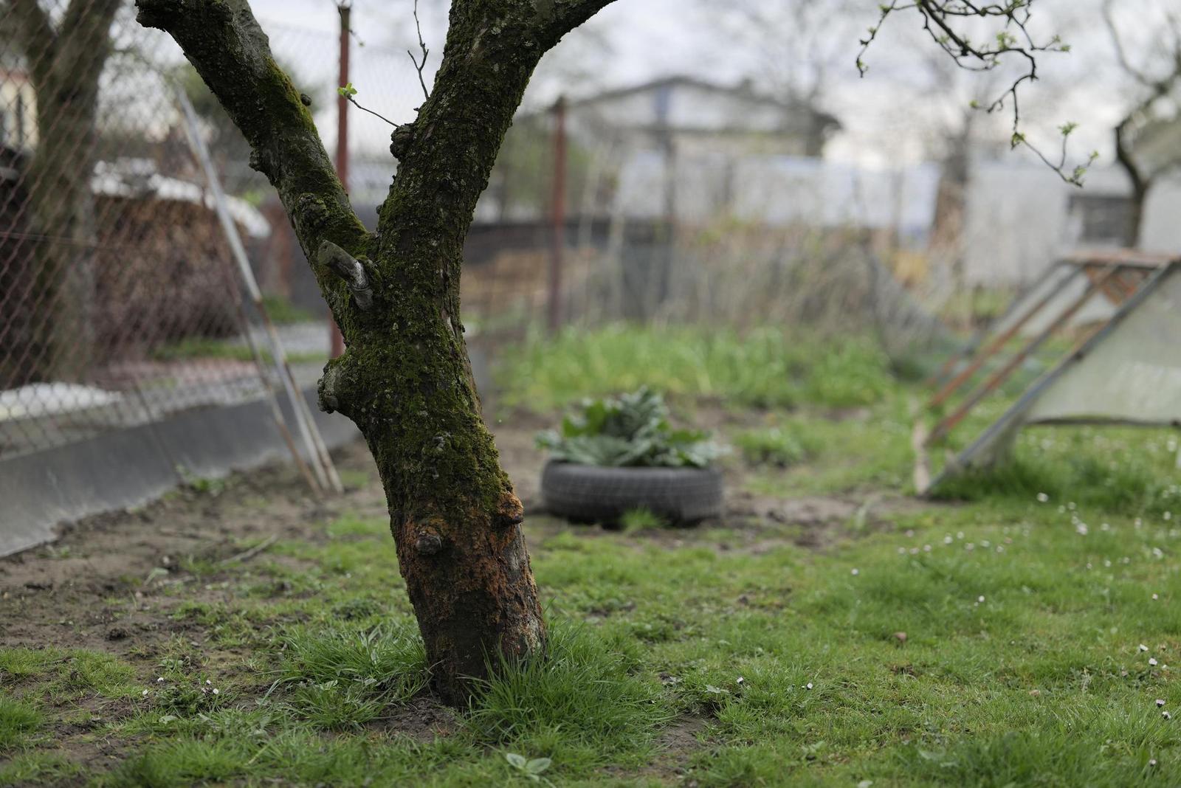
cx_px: 590
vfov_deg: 27.0
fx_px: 1641
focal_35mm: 50
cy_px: 394
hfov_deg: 39.6
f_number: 1.4
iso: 100
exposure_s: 1/1000
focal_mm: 50
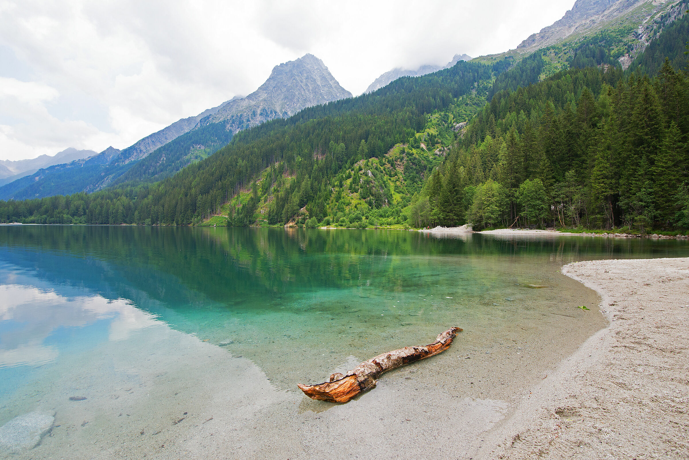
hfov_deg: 90.0
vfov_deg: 67.4
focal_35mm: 18
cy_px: 230
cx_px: 344
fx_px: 345
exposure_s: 1/400
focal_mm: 18
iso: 640
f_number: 10
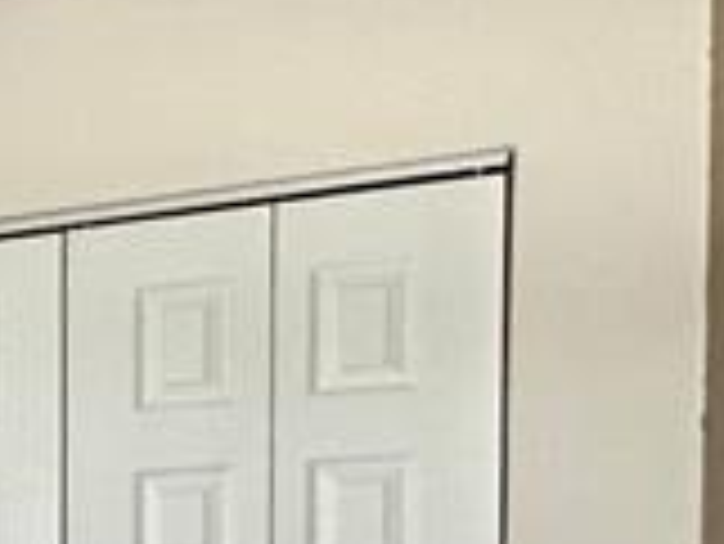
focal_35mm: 89
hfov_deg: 14.9
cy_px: 755
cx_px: -949
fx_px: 1863
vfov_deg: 15.6
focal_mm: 2.22
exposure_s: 1/120
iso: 250
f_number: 2.2
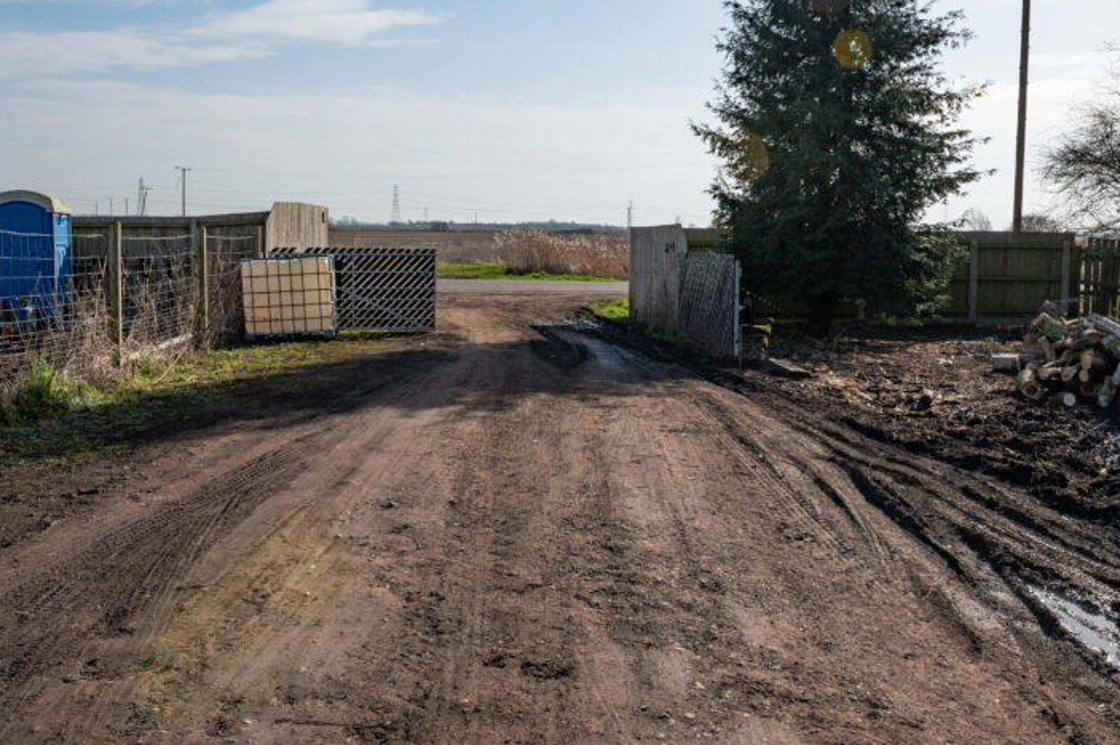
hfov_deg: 54.5
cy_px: 302
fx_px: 1088
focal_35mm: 35
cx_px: 568
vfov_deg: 37.7
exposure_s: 1/200
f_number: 11
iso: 180
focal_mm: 24
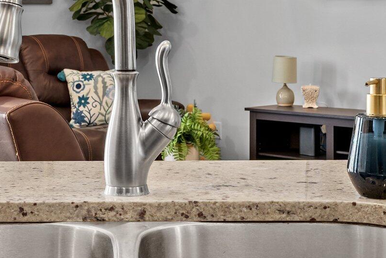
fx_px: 986
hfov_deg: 22.1
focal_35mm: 92
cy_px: 12
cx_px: 129
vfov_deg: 14.7
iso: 400
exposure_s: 1/2
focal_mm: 24
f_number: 8
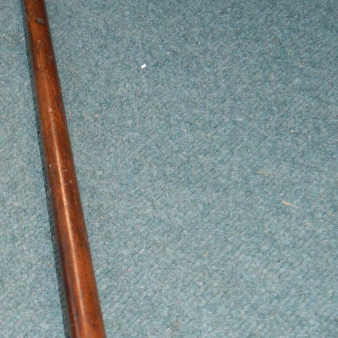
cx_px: -30
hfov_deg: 18.0
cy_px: 397
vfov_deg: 17.8
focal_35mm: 93
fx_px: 1027
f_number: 3.5
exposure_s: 1/60
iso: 640
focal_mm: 20
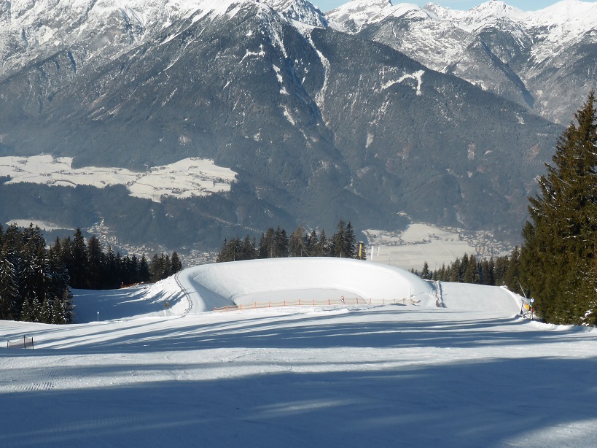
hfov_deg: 38.2
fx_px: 862
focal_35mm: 50
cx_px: 293
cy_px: 251
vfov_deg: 29.1
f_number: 3.9
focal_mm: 6.9
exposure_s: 1/1600
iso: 100
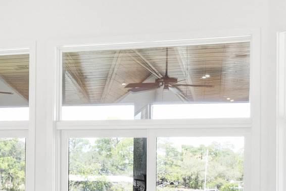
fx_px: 604
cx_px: 12
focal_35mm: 76
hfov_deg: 25.6
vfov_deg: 17.7
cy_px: 160
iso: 400
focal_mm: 14
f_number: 11
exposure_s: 1/15
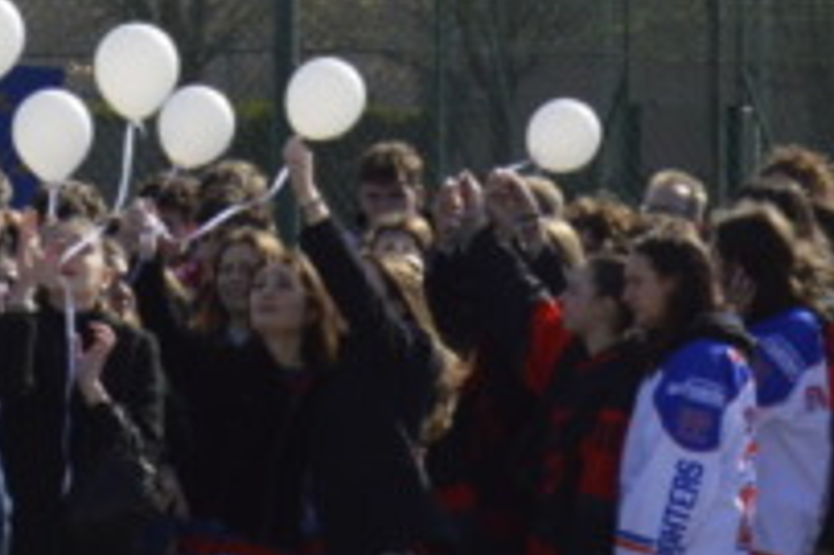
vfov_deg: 4.5
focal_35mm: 303
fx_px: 7014
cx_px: -66
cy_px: -520
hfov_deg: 6.8
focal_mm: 32
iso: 100
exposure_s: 1/250
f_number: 8
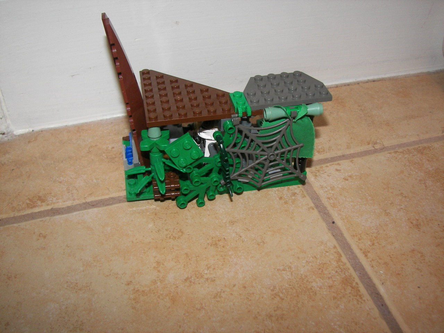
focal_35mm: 36
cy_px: 166
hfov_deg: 51.4
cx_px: 222
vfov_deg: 39.7
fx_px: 462
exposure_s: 1/30
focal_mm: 6
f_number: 2.8
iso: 100
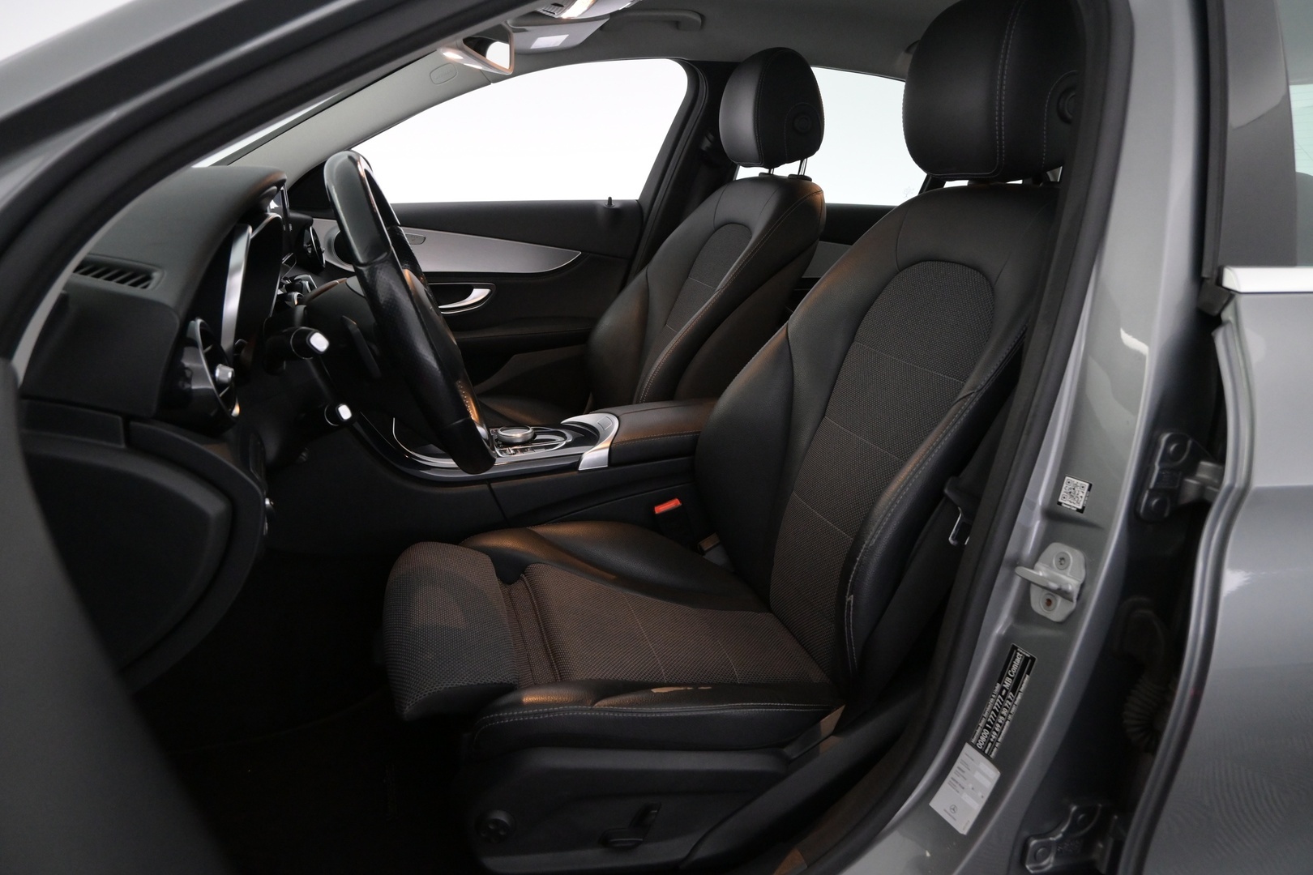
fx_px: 875
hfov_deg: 73.7
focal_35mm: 24
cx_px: 656
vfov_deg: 53.1
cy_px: 438
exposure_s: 1/80
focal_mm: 16
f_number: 4.5
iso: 2500
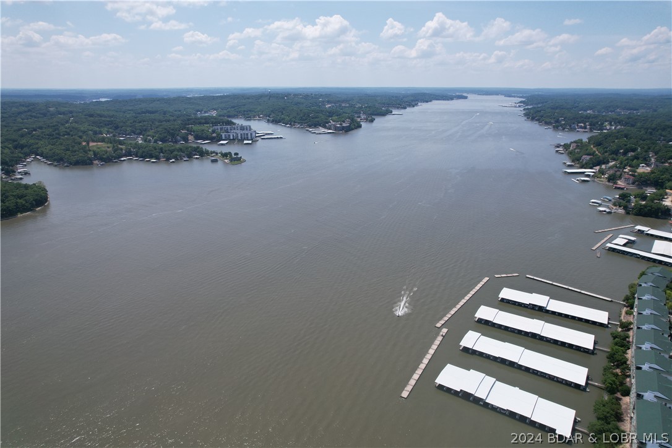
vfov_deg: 57.2
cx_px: 336
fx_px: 411
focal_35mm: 22
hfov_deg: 78.6
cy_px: 224
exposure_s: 1/3000
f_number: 2.8
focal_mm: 8.38
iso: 130
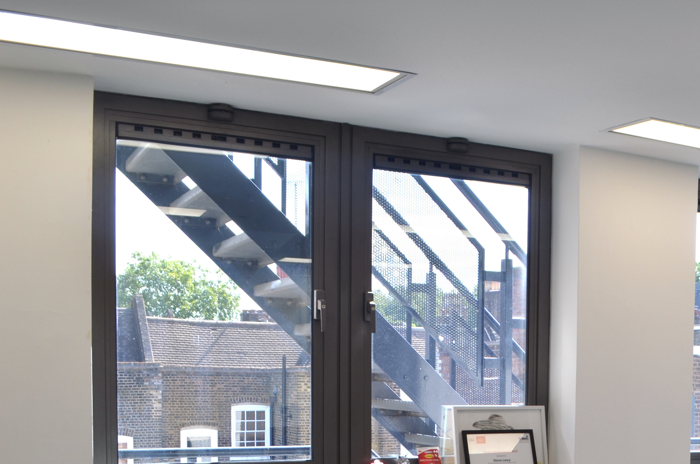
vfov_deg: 25.4
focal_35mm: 51
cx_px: 575
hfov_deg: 37.4
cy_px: 430
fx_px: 990
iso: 200
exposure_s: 1/200
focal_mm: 18
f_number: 7.1
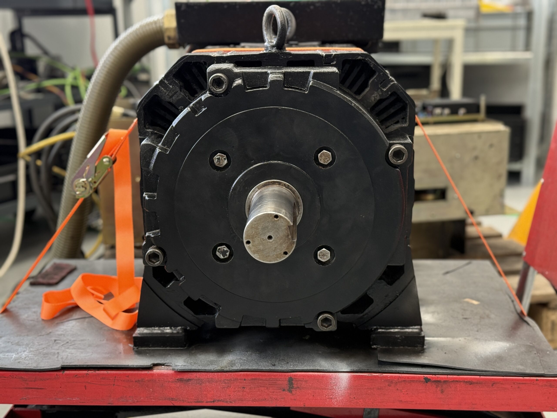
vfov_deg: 30.3
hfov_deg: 39.7
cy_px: 209
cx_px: 278
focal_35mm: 48
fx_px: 772
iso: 200
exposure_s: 1/100
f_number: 1.78
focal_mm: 6.76
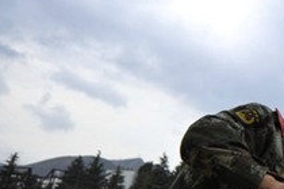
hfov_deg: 24.9
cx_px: 434
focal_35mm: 60
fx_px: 473
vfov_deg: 22.5
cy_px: 61
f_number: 2.8
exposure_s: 1/1250
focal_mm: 14
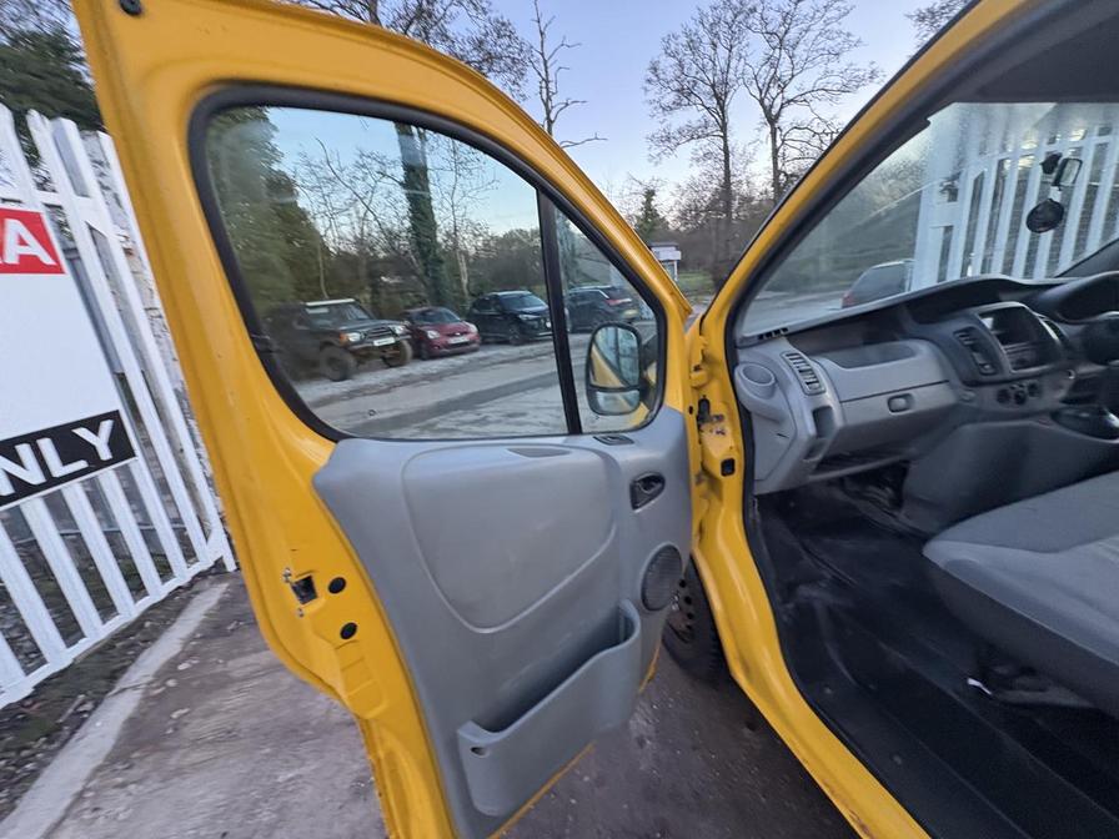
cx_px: 560
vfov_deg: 85.7
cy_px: 420
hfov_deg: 102.1
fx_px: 453
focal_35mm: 14
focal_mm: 2.22
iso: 400
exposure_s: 1/60
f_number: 2.2
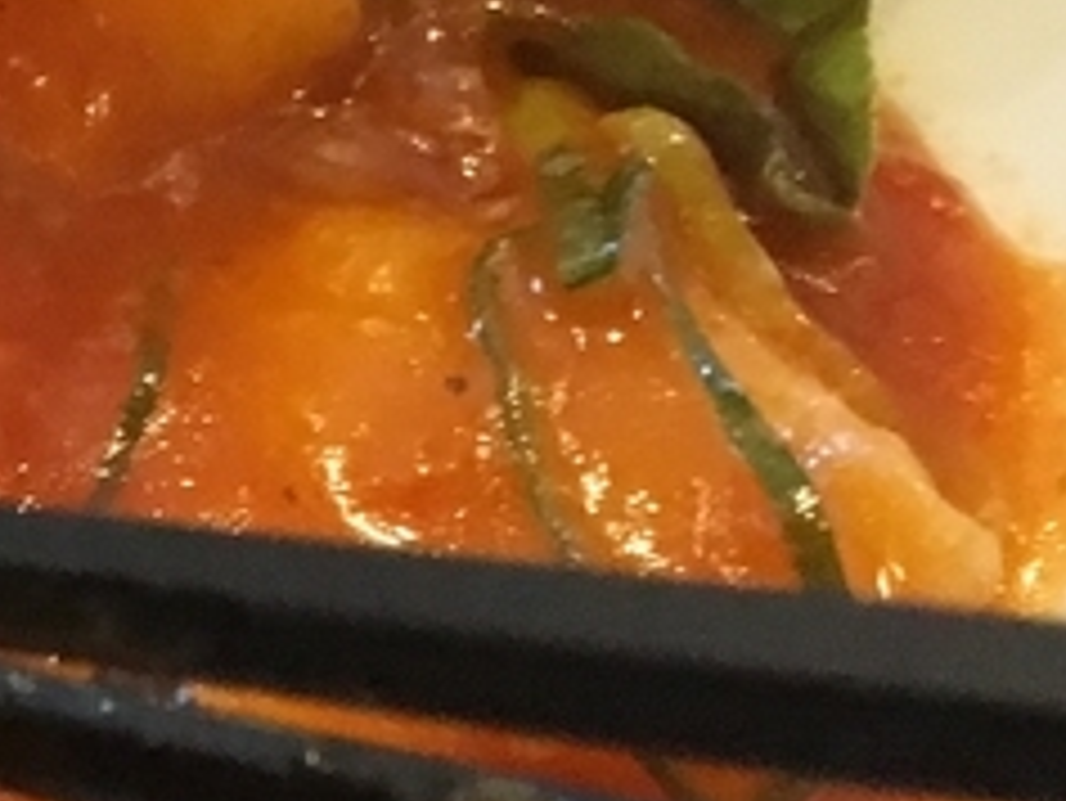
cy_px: 680
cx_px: -1057
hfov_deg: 12.0
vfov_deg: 10.1
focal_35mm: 147
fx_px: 4529
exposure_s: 1/30
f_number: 2.2
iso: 250
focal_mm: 4.15
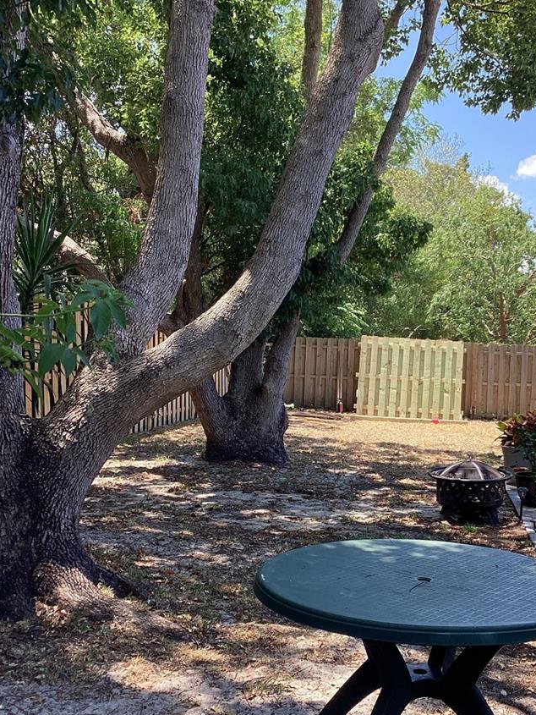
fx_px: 908
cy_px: 385
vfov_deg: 42.9
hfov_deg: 32.6
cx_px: 352
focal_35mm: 44
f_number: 2.4
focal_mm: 3.3
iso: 25
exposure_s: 1/200
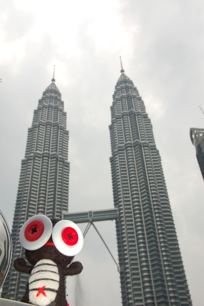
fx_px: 357
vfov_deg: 46.4
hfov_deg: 31.9
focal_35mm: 42
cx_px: 102
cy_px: 153
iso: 200
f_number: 22
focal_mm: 28
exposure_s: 1/80
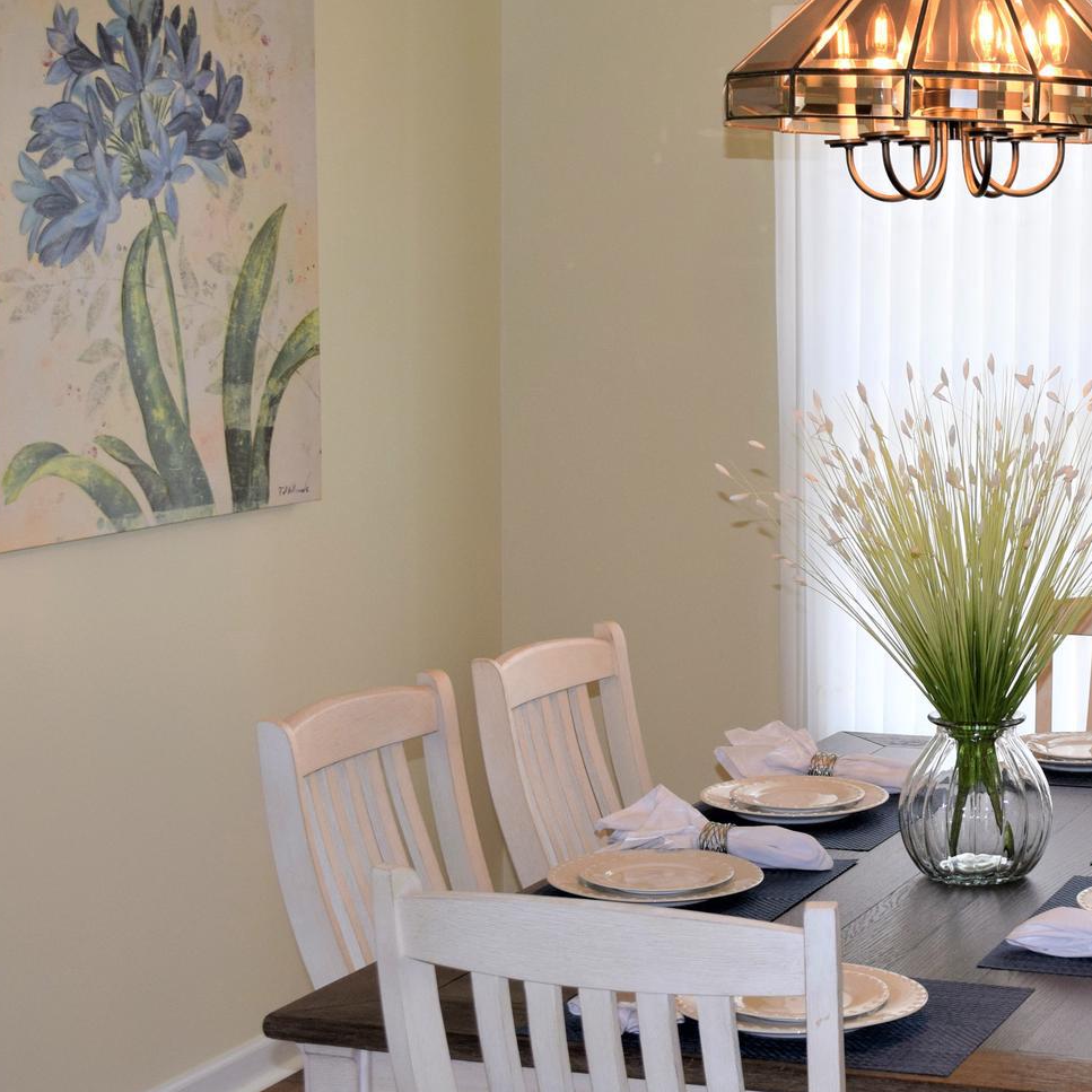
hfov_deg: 22.9
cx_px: 1037
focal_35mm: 73
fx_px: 2602
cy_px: 517
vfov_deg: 23.7
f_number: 5.6
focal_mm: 27
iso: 500
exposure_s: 1/125
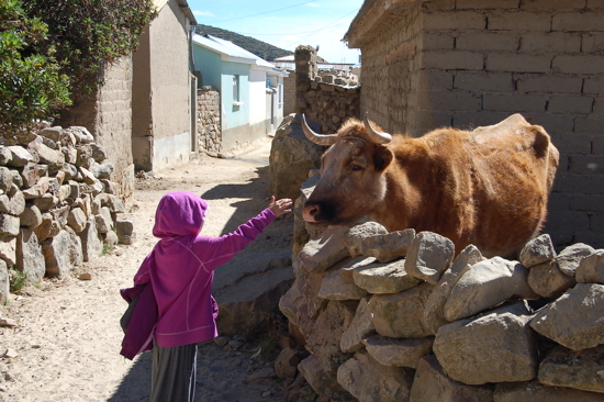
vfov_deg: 25.7
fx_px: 880
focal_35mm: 52
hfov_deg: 37.9
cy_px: 201
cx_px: 302
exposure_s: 1/250
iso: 200
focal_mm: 35
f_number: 8
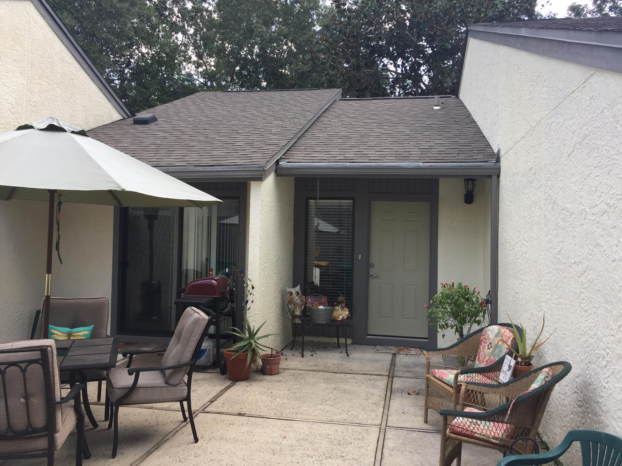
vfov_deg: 48.2
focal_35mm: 29
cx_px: 311
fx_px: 521
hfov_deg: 61.7
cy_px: 233
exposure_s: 1/350
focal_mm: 4.15
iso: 32
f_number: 2.2
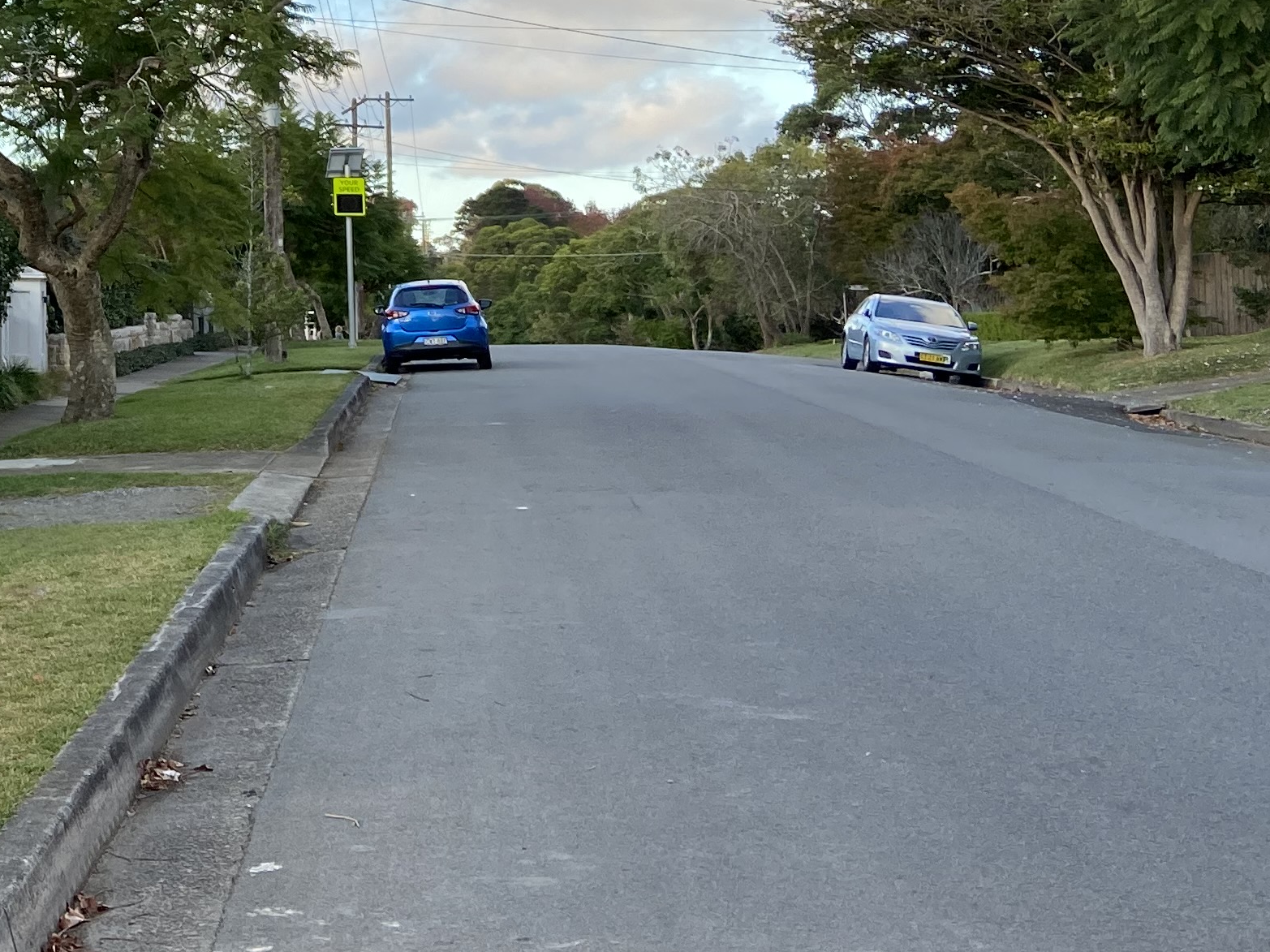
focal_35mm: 67
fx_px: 2458
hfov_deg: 26.4
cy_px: -87
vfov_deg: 20.9
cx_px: -177
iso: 32
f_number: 1.8
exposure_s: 1/502
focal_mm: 4.25
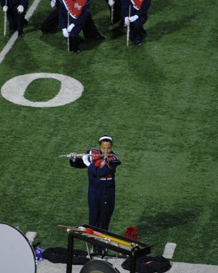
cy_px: 150
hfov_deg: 4.5
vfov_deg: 5.7
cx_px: 108
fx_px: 2759
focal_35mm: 342
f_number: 2.8
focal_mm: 200
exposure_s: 1/60
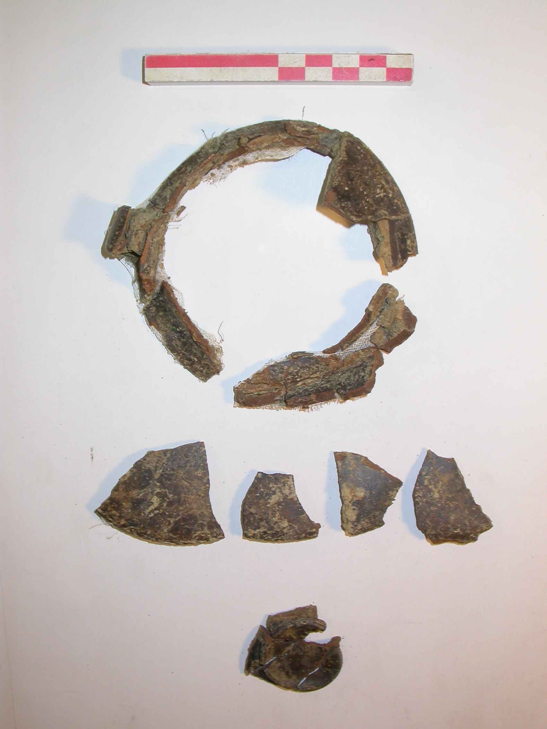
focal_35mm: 43
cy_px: 364
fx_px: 906
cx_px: 274
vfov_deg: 43.9
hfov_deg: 33.6
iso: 100
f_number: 2.7
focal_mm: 8.9
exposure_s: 1/49.4
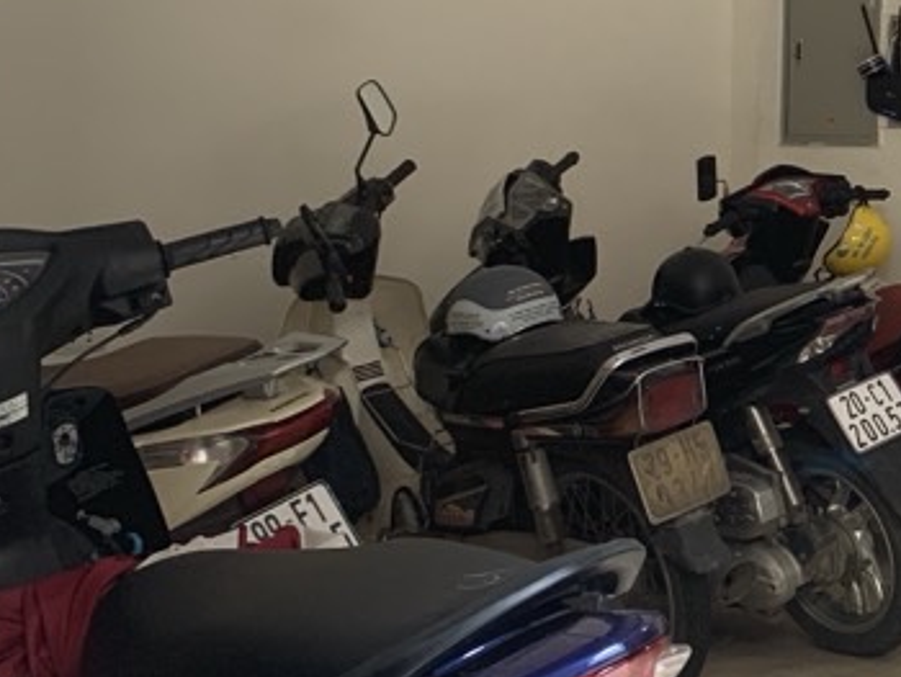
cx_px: 1205
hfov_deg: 22.6
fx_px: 1980
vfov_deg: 19.0
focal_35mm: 76
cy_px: 59
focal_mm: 4.25
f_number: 1.8
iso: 160
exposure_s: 1/60
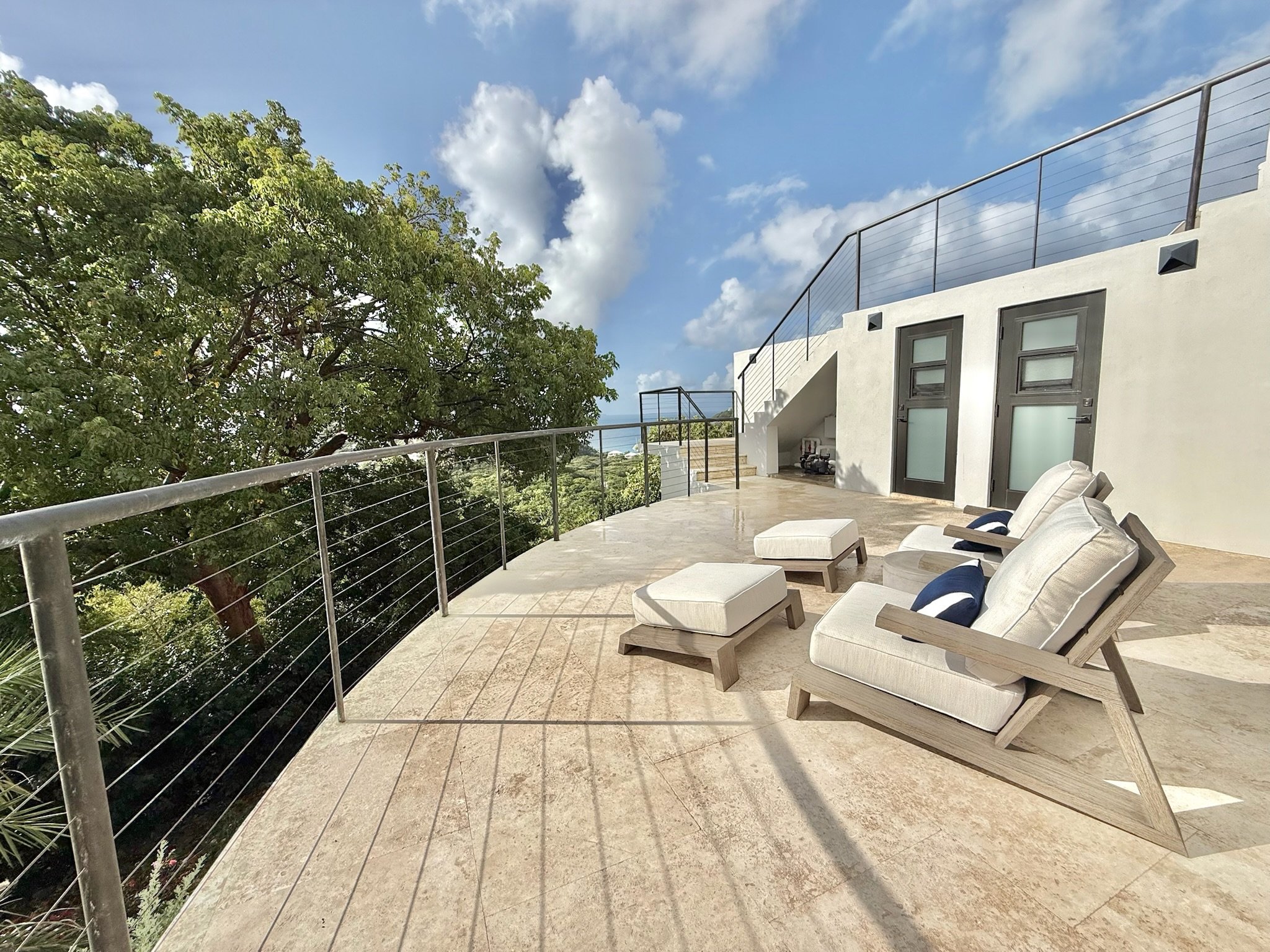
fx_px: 514
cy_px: 476
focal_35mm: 14
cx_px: 635
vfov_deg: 85.7
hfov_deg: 102.1
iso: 50
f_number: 2.2
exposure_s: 1/4425
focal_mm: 2.22
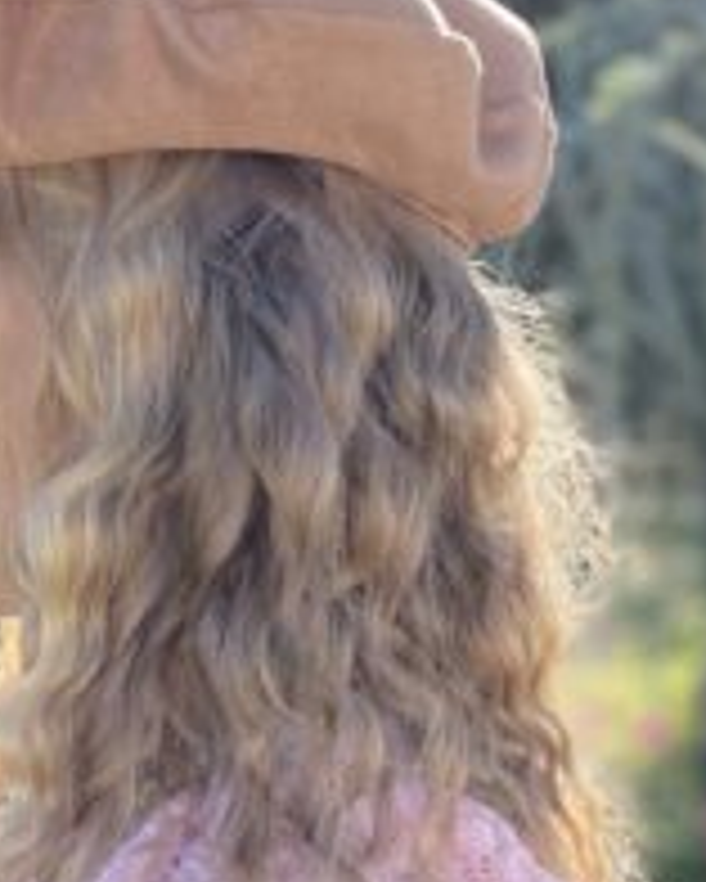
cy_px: 585
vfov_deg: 33.3
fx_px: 1462
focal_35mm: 56
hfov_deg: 26.5
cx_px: 117
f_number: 1.8
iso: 32
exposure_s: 1/651
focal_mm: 4.25
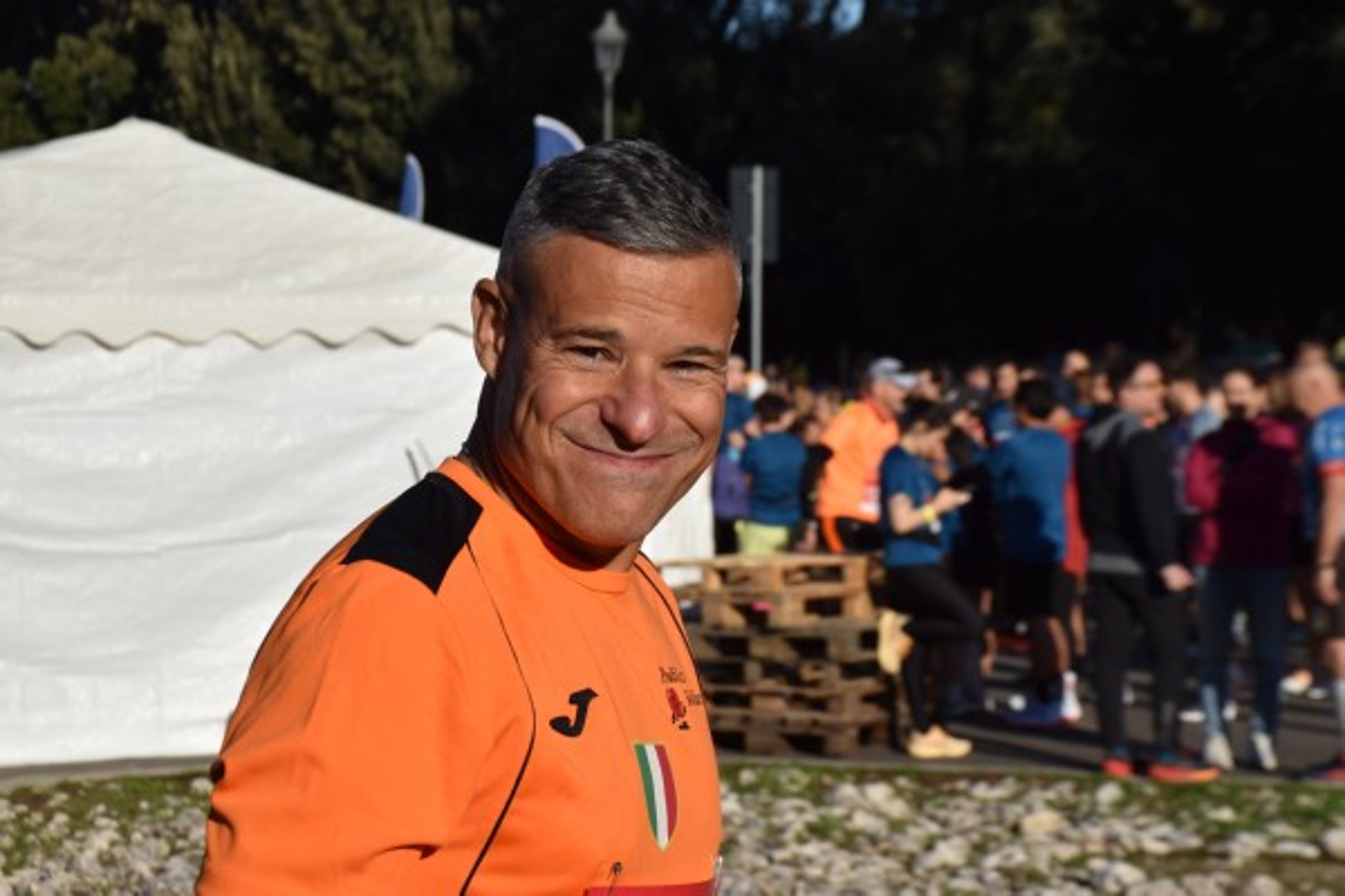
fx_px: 4203
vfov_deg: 12.2
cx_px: 672
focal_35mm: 112
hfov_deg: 18.2
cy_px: 448
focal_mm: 75
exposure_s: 1/800
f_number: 11
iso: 320
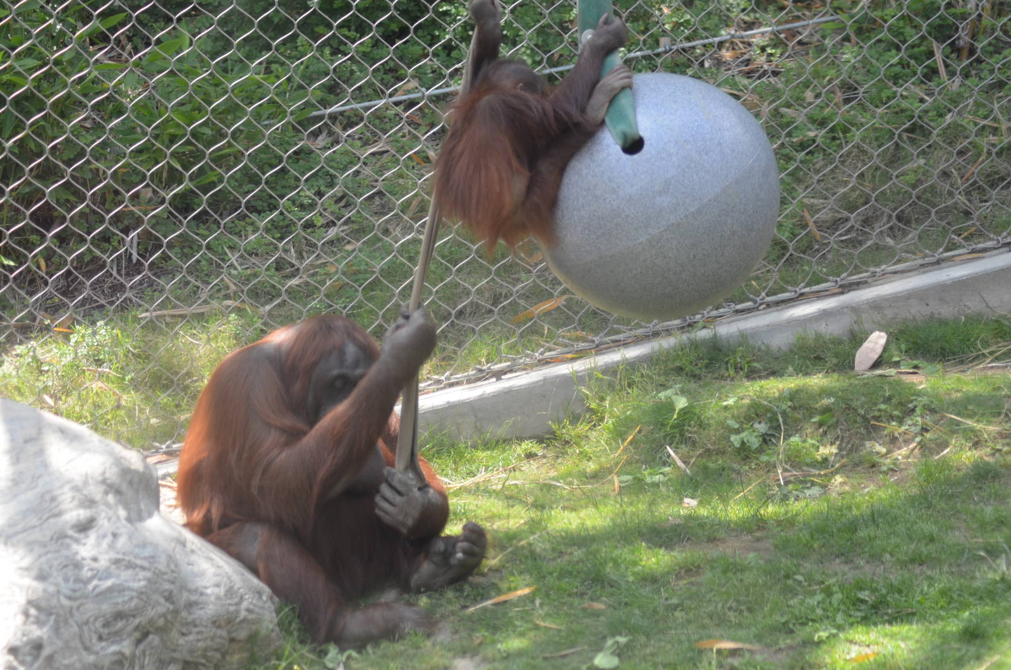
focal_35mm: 165
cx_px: 506
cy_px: 335
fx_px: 4624
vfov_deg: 8.3
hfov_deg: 12.5
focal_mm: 110
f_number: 4.5
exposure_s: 1/320
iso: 400
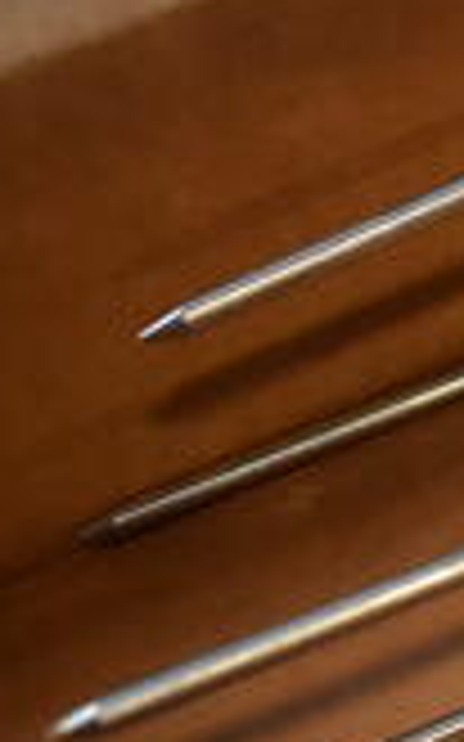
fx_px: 2288
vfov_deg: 18.3
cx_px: 1158
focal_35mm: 113
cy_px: 139
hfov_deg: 10.0
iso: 800
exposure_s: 1/125
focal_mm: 20
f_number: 3.5
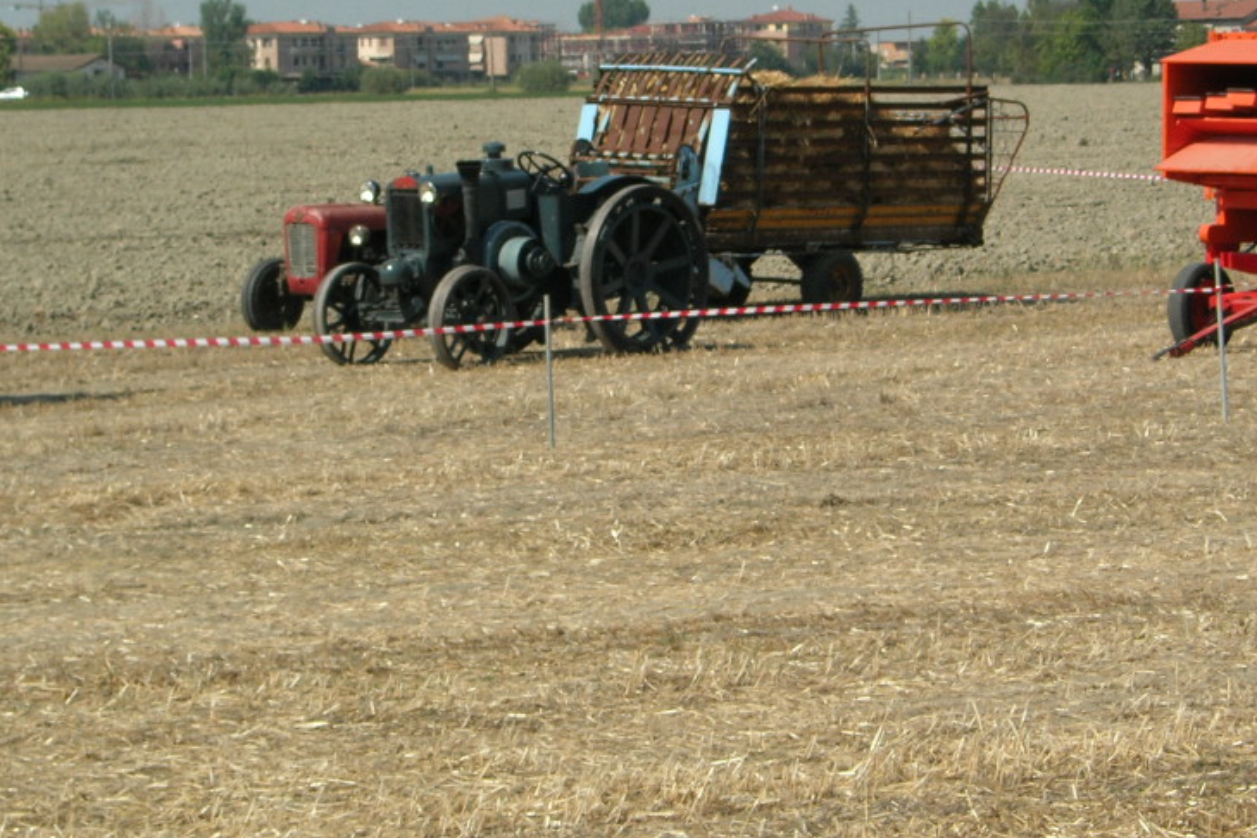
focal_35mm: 165
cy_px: 286
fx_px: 5761
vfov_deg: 8.3
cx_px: 621
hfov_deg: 12.5
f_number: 8.2
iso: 64
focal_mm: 23.4
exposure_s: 1/258
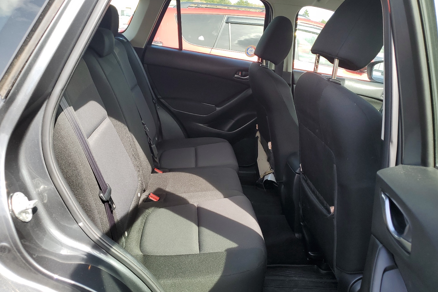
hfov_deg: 65.5
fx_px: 341
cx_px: 218
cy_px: 145
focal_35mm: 28
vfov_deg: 46.4
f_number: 1.5
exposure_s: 1/345
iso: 50
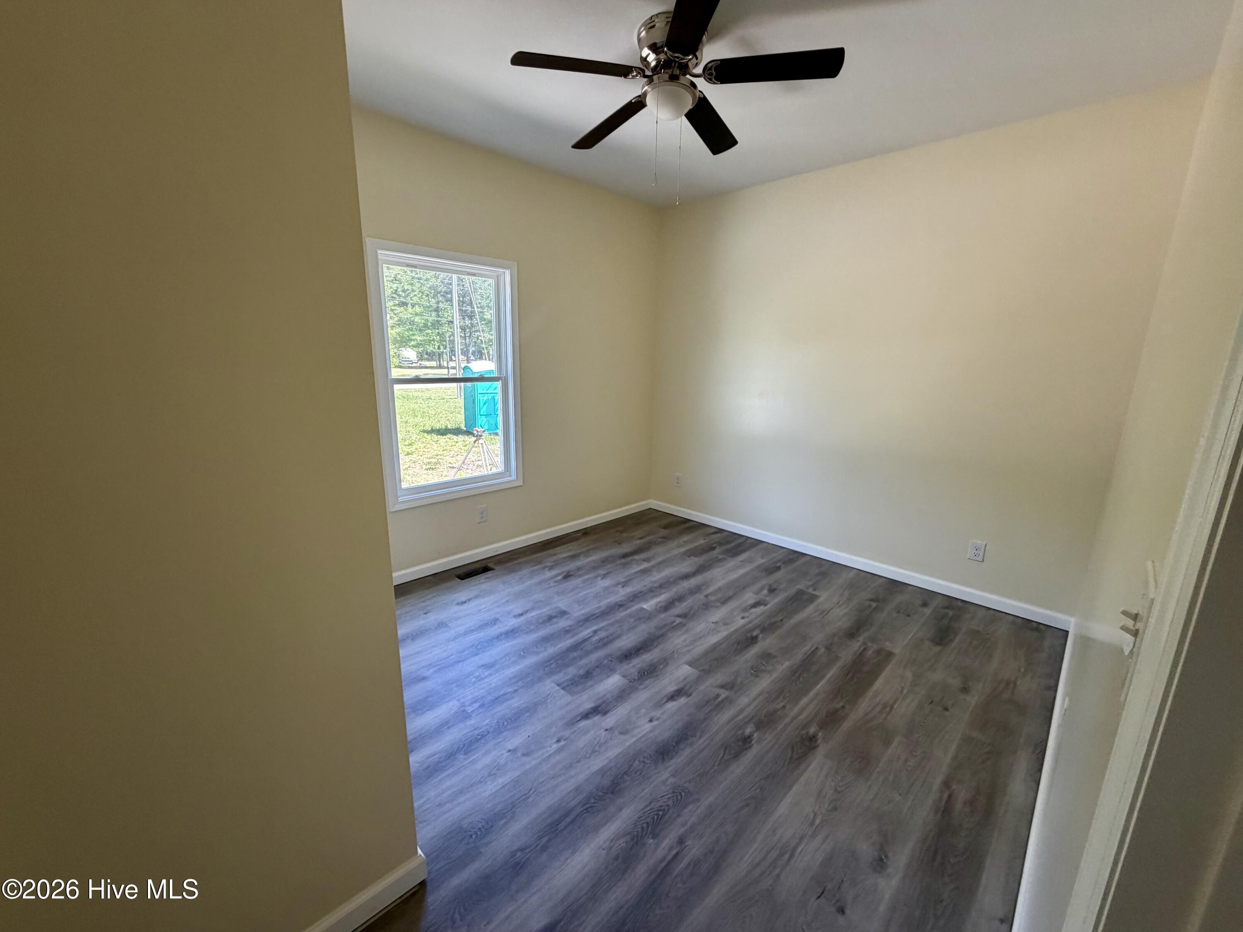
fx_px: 503
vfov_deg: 85.7
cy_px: 466
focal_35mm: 14
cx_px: 622
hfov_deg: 102.1
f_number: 2.2
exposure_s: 1/121
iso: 160
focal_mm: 2.22
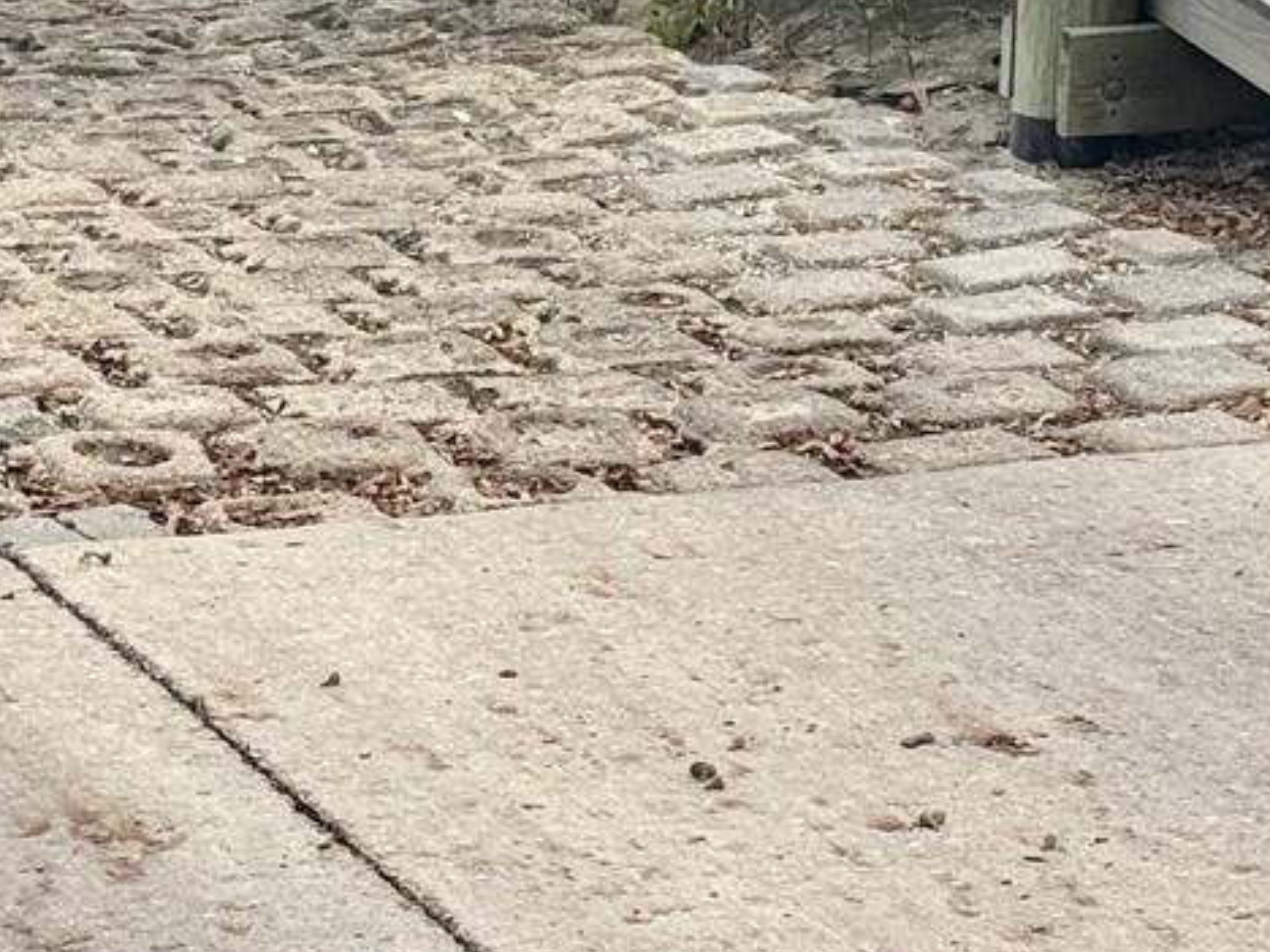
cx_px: 84
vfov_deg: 9.0
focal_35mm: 164
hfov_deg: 12.0
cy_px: 100
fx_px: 6017
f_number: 1.78
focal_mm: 6.76
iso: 64
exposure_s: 1/822
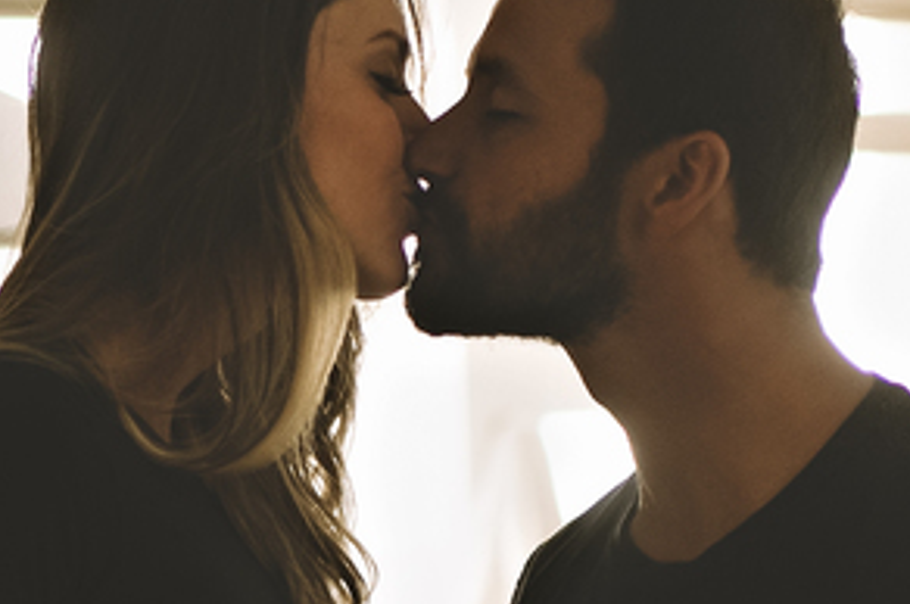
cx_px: -16
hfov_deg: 14.0
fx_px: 3636
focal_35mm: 144
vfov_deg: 9.5
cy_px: 573
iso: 640
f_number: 1.4
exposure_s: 1/100
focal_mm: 35
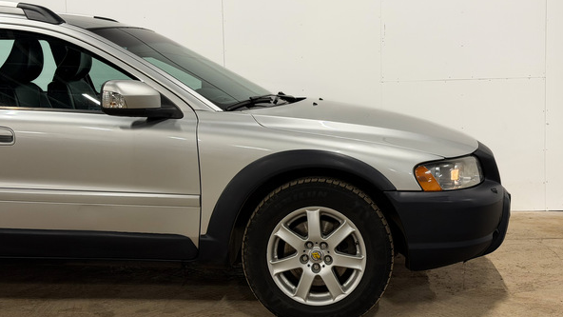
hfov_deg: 39.2
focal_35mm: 53
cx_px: 283
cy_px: 132
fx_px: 791
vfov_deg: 22.6
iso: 100
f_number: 1.8
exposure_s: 1/50
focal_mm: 6.76
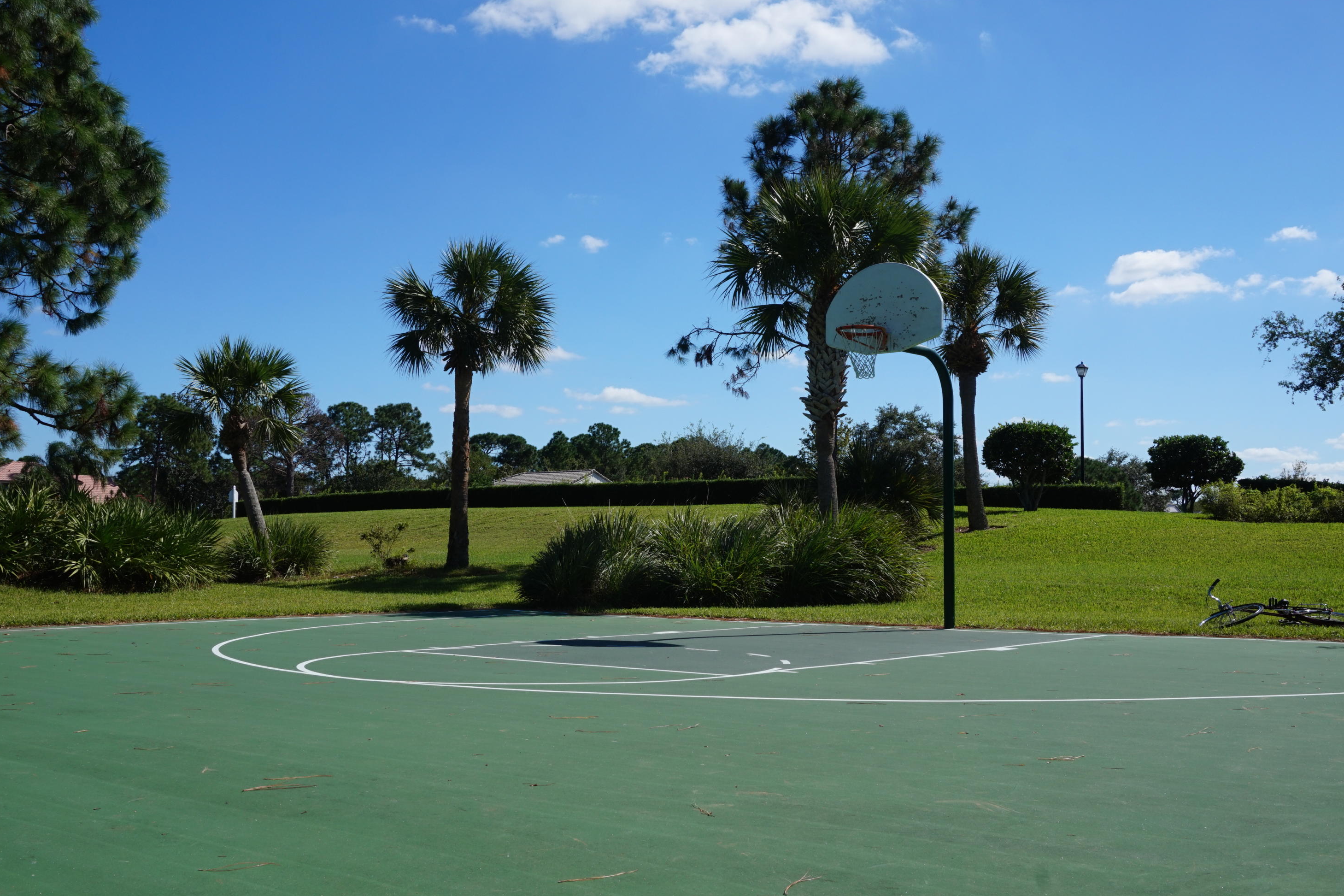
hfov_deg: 51.9
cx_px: 678
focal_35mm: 37
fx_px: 1381
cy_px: 450
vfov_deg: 35.9
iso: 100
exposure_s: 1/125
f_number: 14
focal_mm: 24
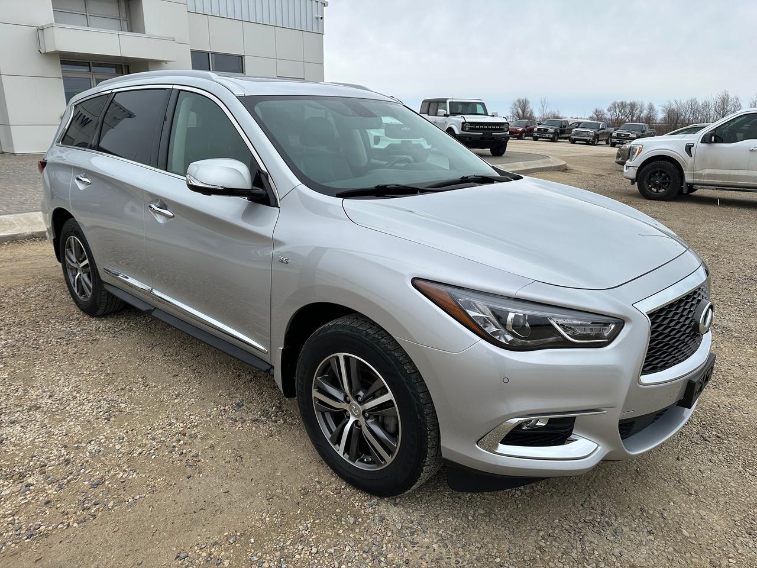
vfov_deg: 56.8
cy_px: 284
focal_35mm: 24
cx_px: 378
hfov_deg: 71.6
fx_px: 525
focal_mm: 6.86
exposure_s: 1/1562
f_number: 1.78
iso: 80
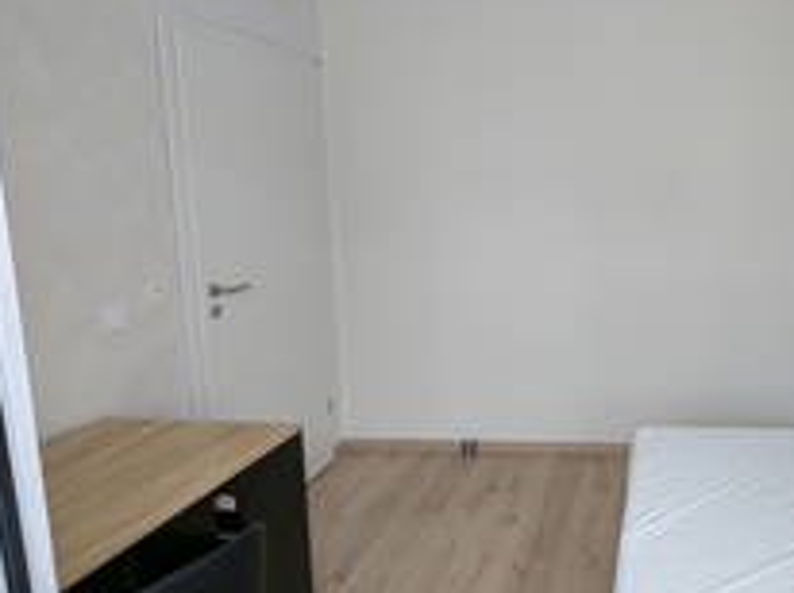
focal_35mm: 28
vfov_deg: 49.6
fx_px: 641
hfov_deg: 56.6
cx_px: 682
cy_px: 289
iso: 91
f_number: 2.2
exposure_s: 1/25
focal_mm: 2.35
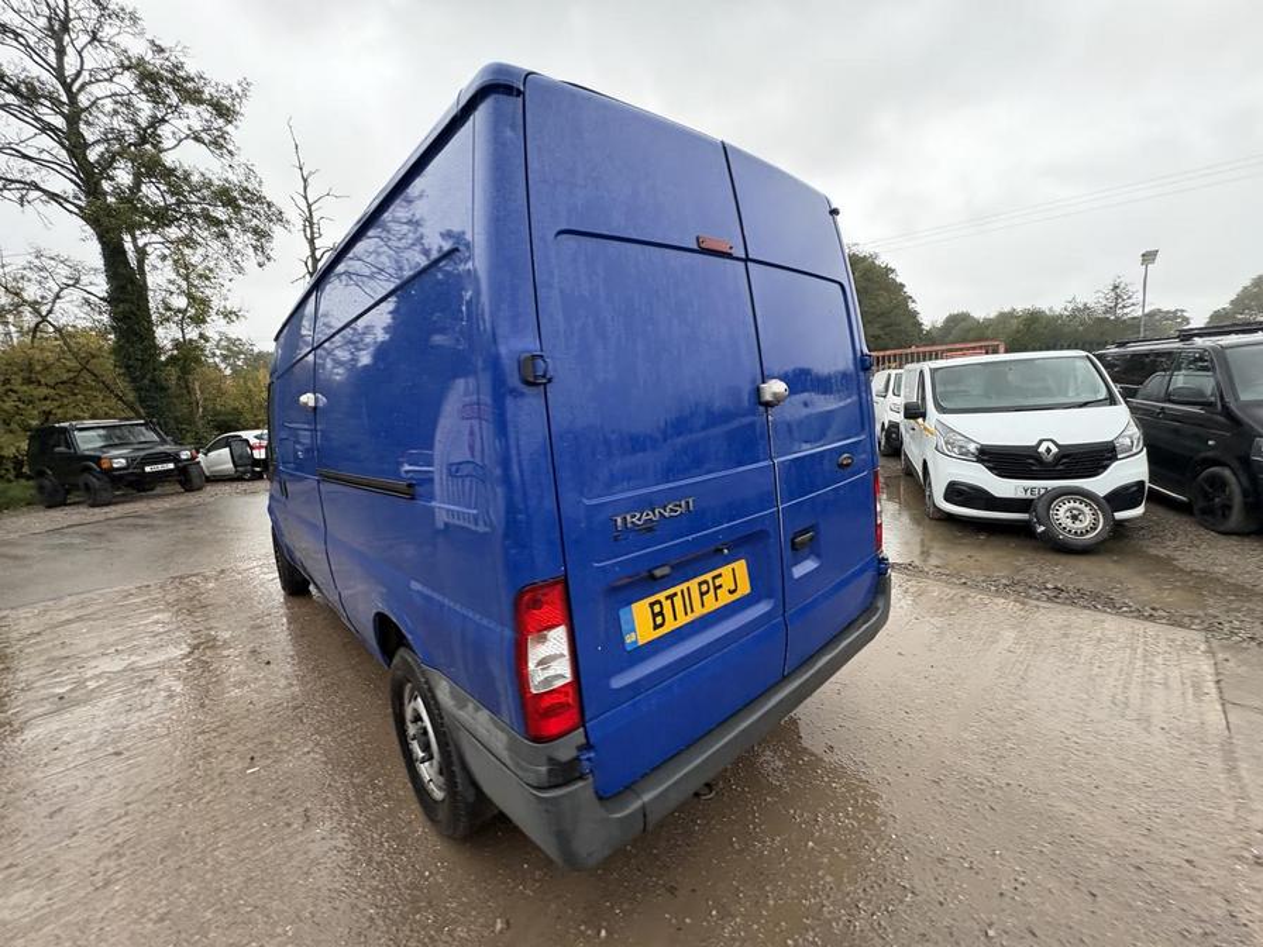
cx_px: 632
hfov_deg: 102.1
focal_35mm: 14
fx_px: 511
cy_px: 474
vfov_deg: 85.7
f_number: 2.2
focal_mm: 2.22
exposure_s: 1/89
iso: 250
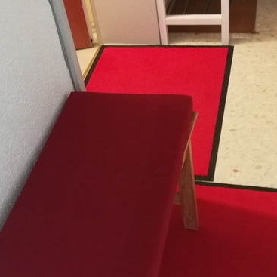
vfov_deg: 33.9
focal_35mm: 50
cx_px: 140
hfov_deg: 34.0
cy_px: 165
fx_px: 453
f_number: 1.8
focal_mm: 3.95
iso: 800
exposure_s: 1/16.7
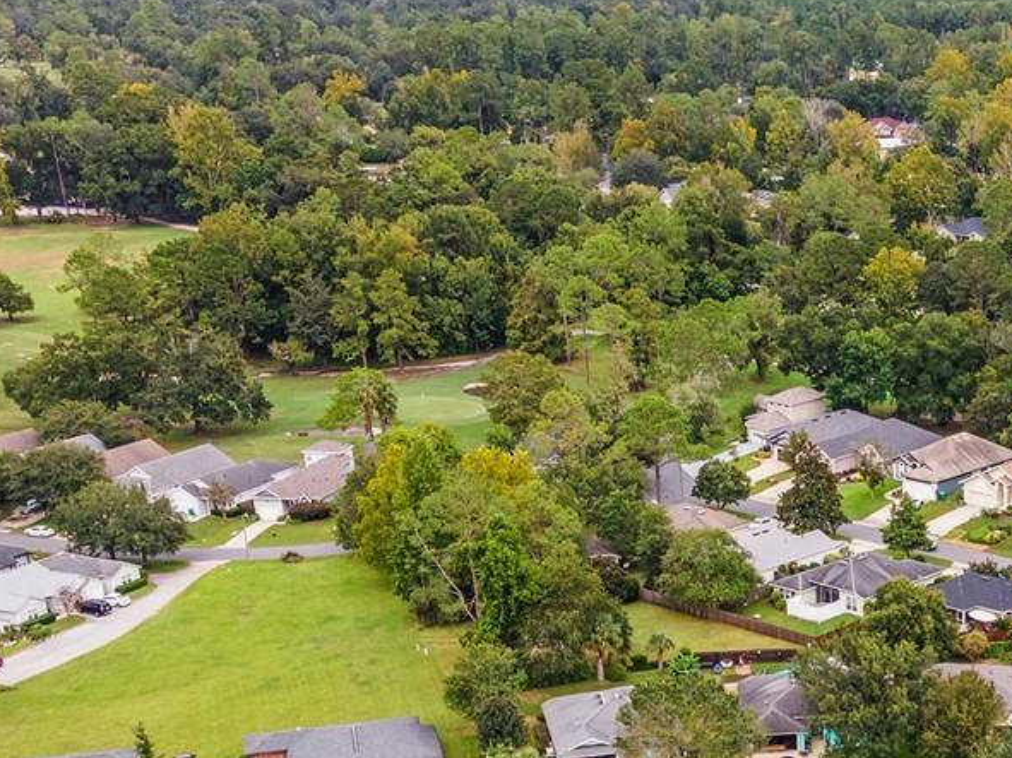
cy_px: 840
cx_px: 981
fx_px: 1900
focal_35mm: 65
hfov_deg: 28.2
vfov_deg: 21.4
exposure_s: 1/15
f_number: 2.8
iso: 100
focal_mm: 4.5
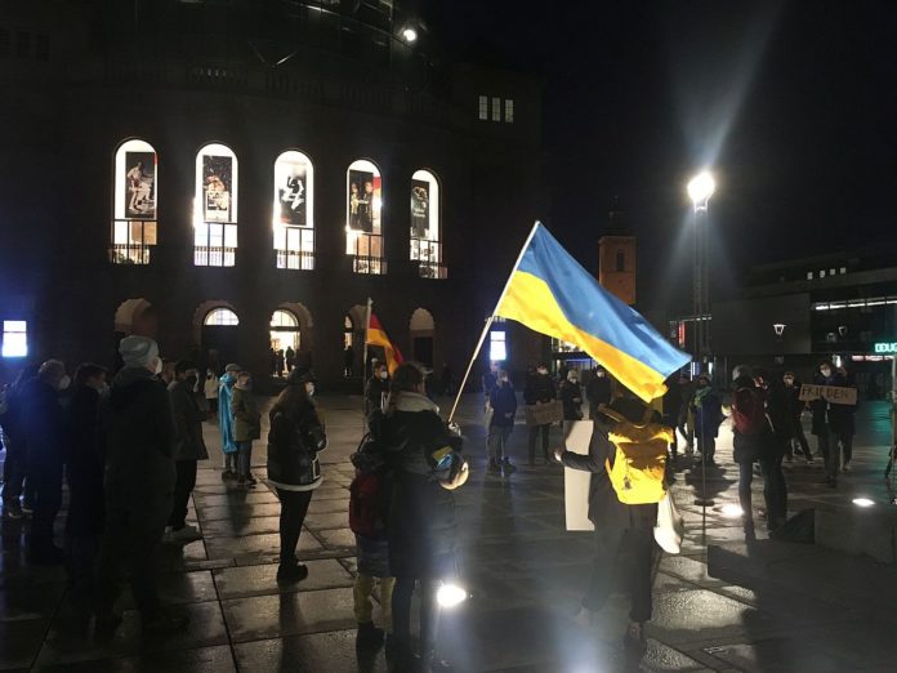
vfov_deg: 48.2
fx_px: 751
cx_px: 448
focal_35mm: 29
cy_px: 336
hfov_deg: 61.7
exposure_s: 1/17
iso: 200
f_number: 2.2
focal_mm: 4.15
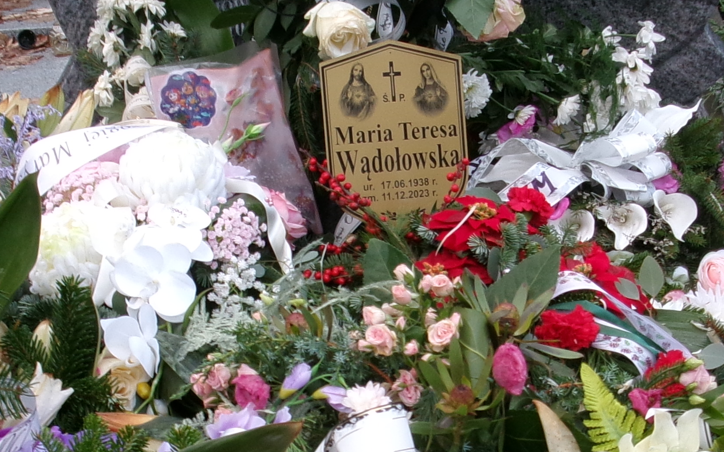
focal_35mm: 82
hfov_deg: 25.2
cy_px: 406
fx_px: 1618
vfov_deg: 15.7
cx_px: 344
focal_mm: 5.1
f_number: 3.9
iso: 100
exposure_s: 1/34
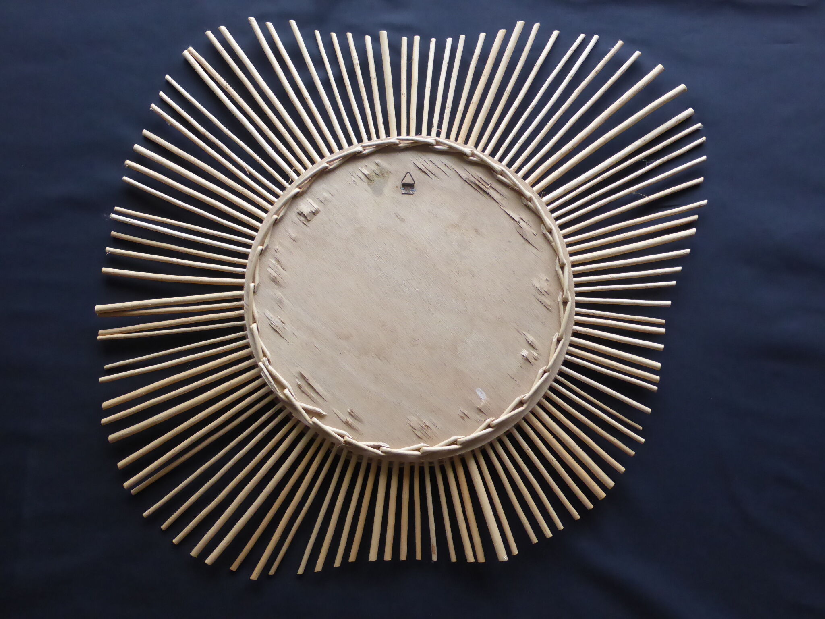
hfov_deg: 60.0
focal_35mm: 30
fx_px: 715
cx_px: 412
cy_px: 310
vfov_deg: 46.8
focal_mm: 5.4
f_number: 3.6
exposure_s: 1/50
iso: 400
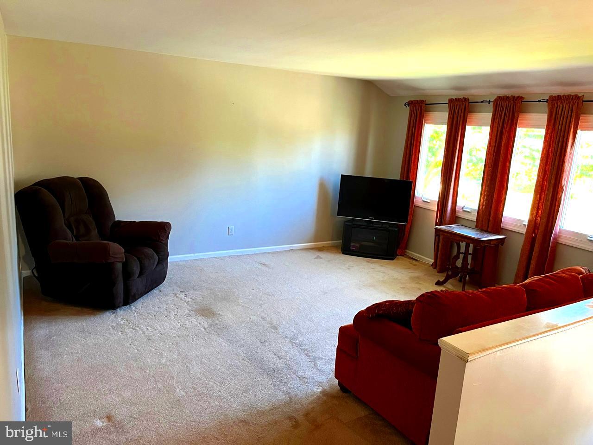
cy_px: 222
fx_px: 445
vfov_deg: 53.1
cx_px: 296
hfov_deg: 67.3
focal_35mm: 26
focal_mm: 5.1
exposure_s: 1/60
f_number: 1.6
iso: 250
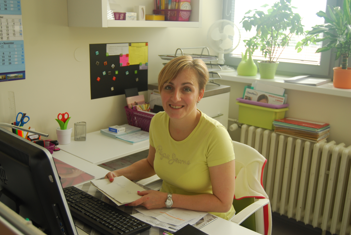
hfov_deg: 48.4
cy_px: 116
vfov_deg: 33.5
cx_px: 171
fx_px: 390
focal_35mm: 40
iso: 200
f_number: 4
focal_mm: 26
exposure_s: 1/30
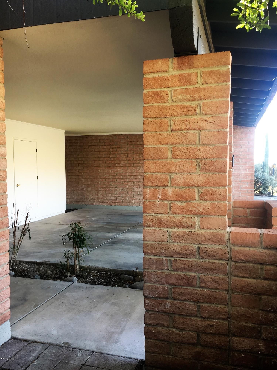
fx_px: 310
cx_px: 138
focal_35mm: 29
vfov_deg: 61.7
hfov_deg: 48.2
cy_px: 185
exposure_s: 1/60
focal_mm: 4.15
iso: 25
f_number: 2.2
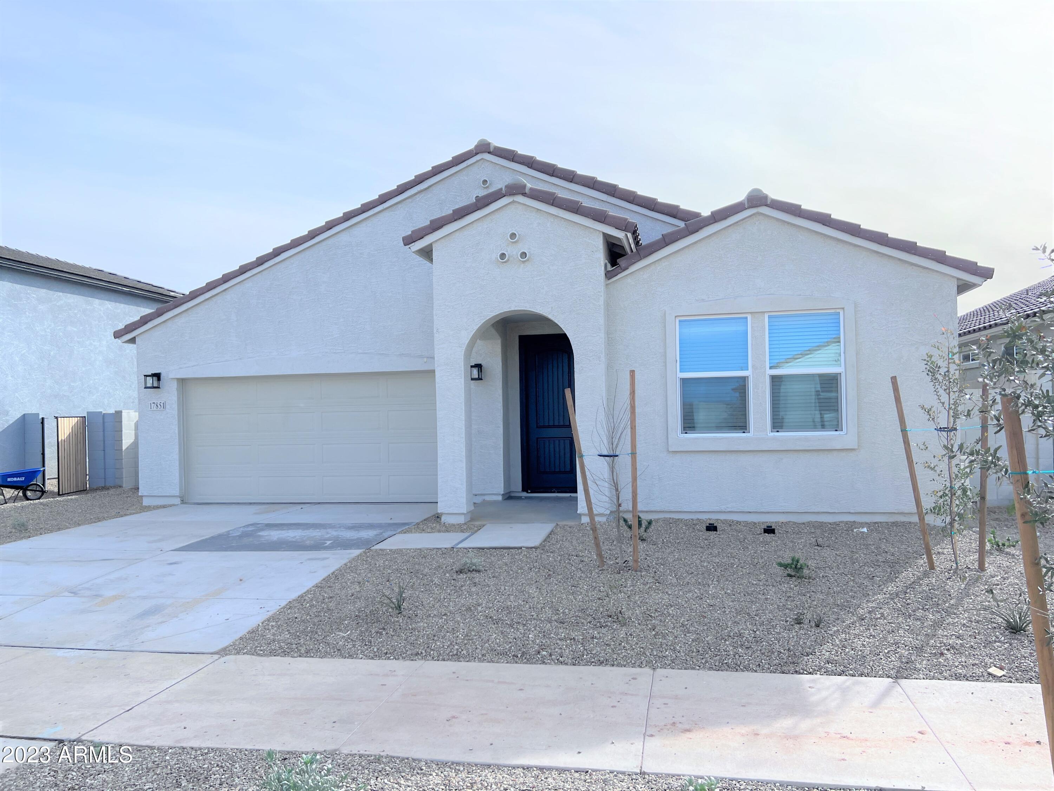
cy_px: 396
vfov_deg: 53.1
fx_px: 792
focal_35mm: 26
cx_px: 527
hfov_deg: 67.3
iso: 50
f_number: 1.5
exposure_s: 1/5587
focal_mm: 5.7
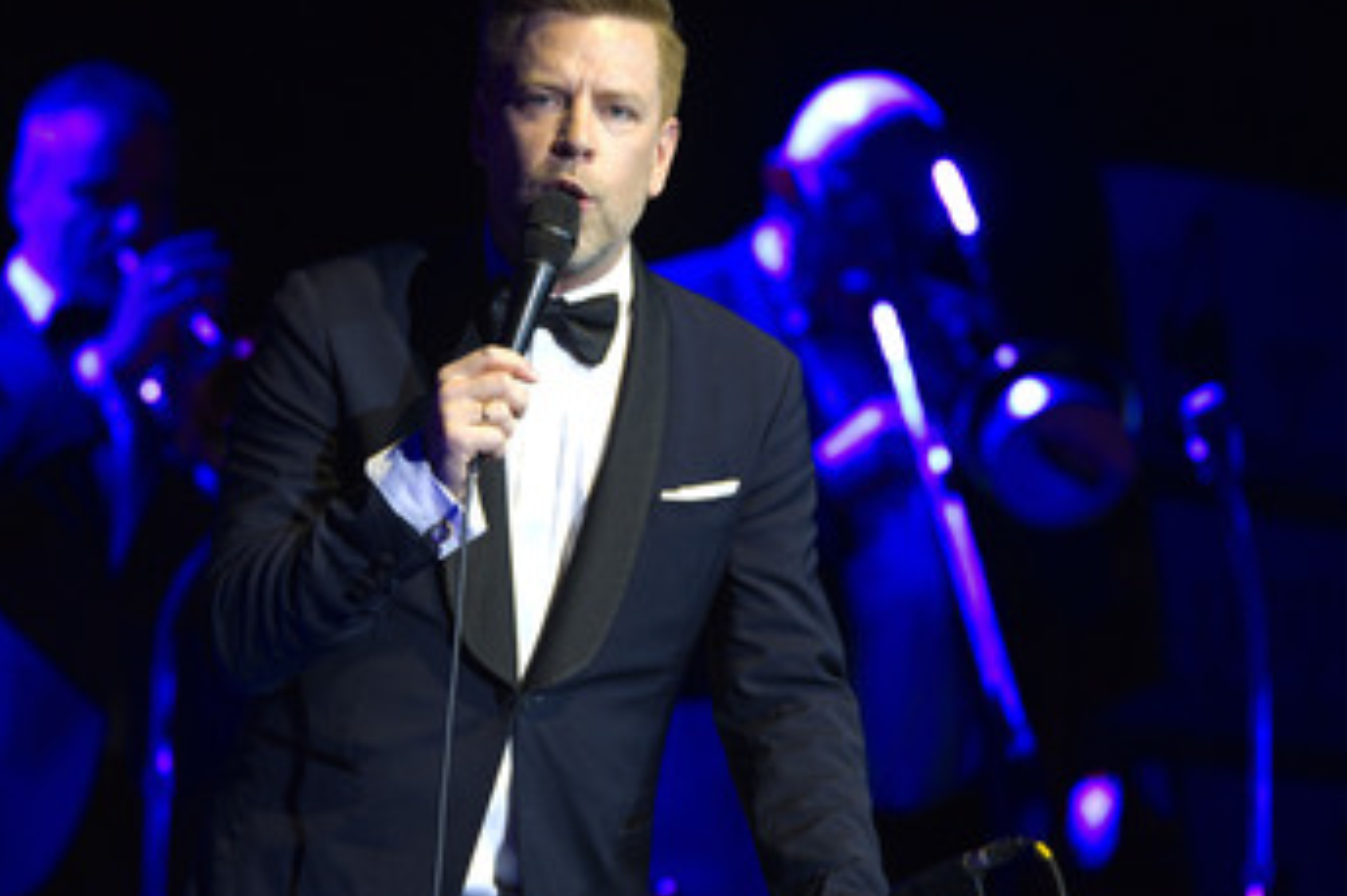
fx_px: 13239
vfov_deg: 3.9
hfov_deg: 5.8
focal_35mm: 354
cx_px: 593
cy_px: 446
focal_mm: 270
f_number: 2.8
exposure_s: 1/200
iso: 1600
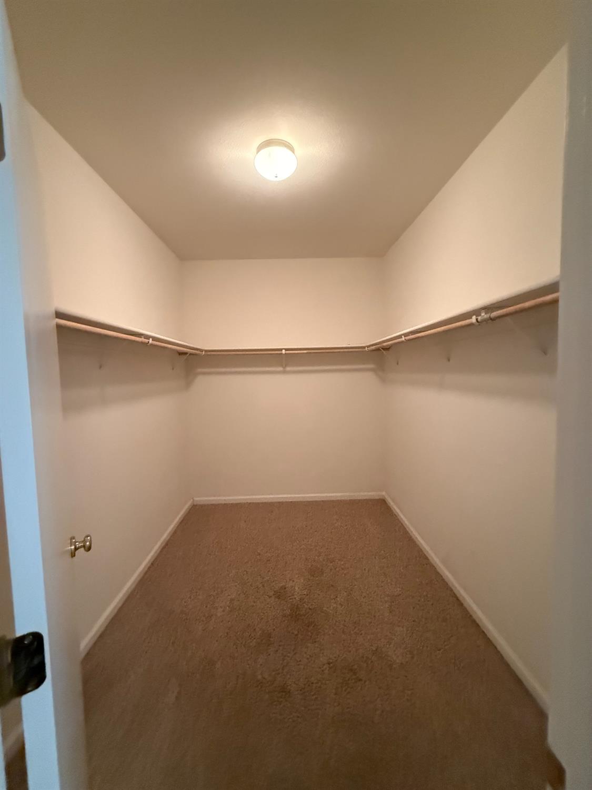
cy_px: 395
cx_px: 296
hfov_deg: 85.7
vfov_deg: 102.1
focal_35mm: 14
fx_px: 319
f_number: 2.2
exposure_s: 1/60
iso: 1000
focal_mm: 2.22
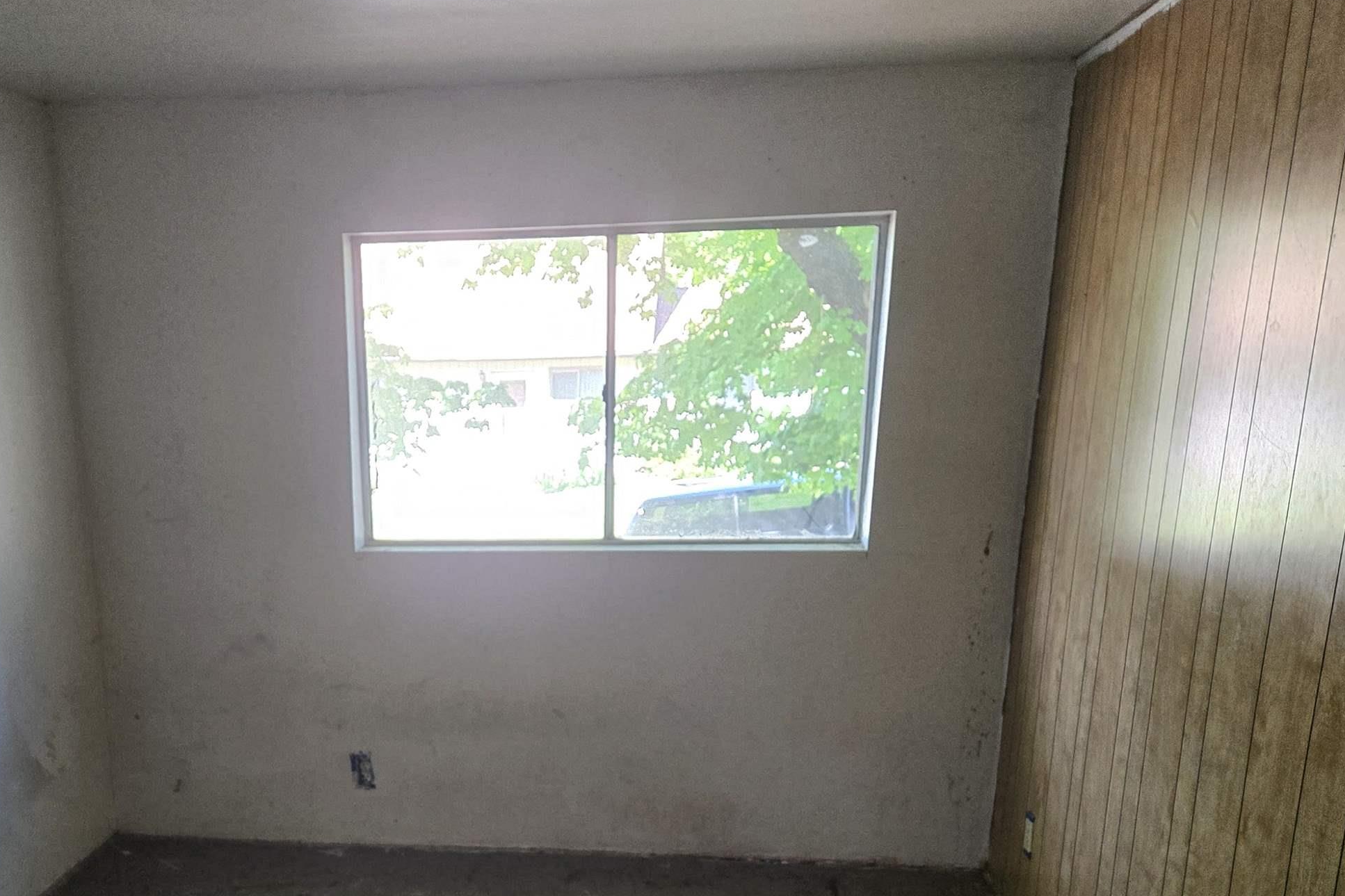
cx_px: 458
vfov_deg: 33.4
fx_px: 1419
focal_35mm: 38
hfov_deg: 49.9
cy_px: 790
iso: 200
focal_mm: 5.4
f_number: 1.8
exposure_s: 1/120
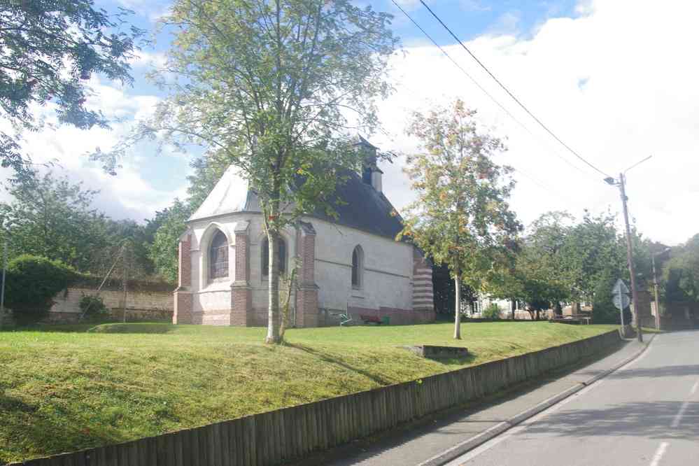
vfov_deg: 36.9
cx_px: 350
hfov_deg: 53.1
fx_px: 699
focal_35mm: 36
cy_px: 233
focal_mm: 24
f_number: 11
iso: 200
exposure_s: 1/50
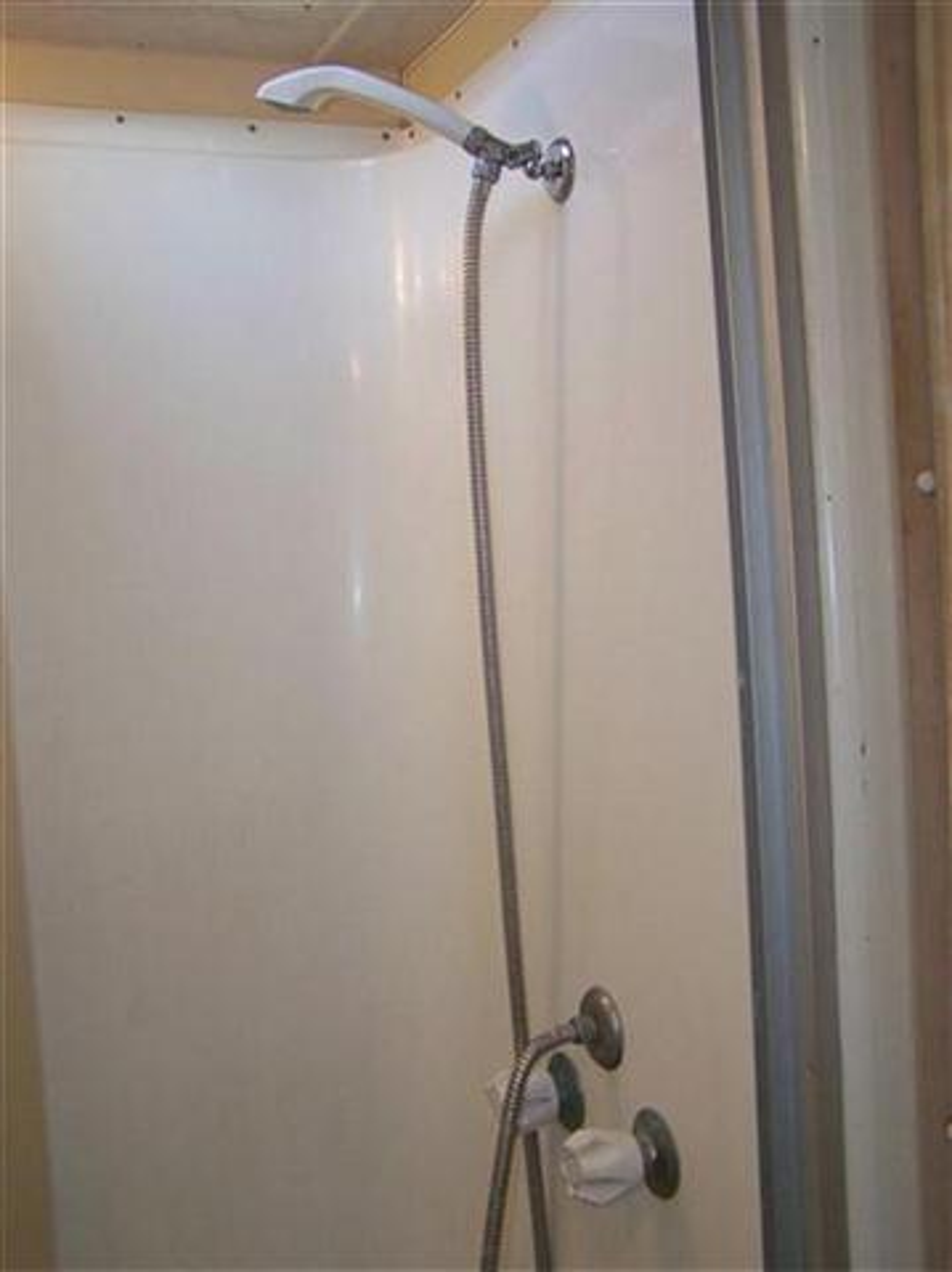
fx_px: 1396
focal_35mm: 38
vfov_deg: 49.0
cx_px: 476
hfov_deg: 37.7
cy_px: 636
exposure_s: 1/60
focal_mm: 6.3
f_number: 2.8
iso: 200
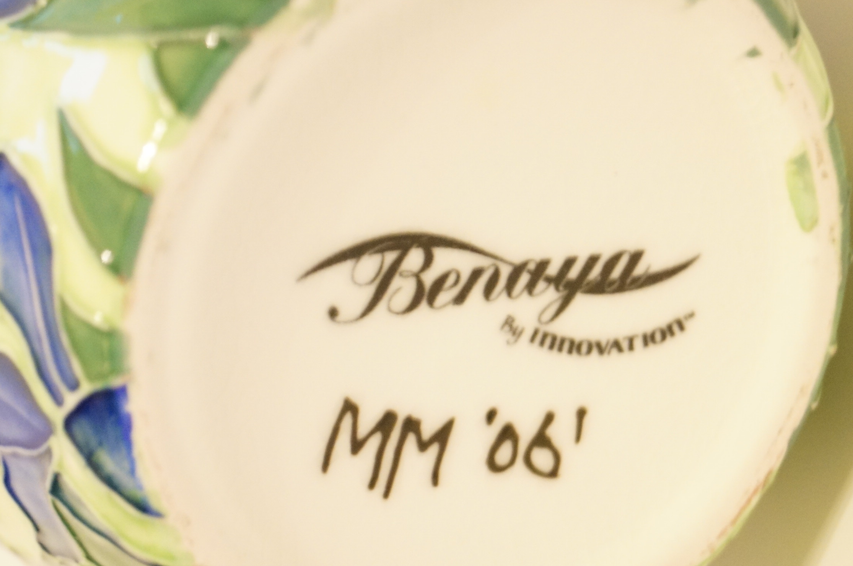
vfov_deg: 15.1
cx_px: 459
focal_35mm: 91
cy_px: 281
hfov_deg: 22.5
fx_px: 2142
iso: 3200
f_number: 5.6
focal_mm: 55
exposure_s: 1/8
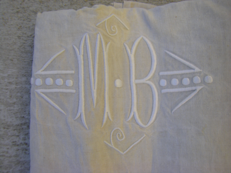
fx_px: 254
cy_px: 86
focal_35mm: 38
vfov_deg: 37.7
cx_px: 116
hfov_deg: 49.0
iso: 64
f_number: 3.5
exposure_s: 1/250
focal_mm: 6.3
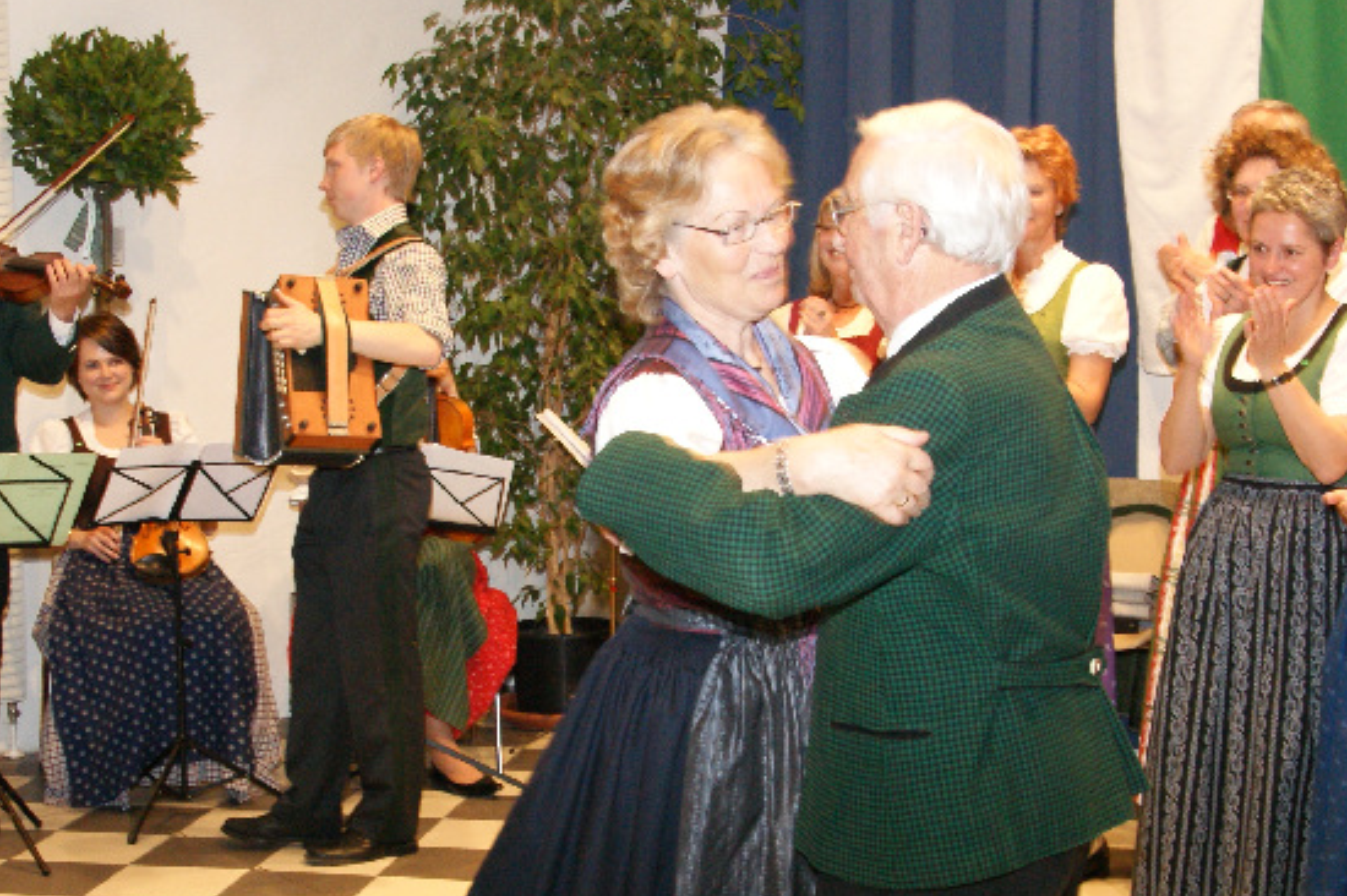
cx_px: 639
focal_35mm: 72
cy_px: 572
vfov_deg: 18.9
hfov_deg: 28.1
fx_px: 2692
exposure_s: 1/30
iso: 800
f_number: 5.6
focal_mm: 22
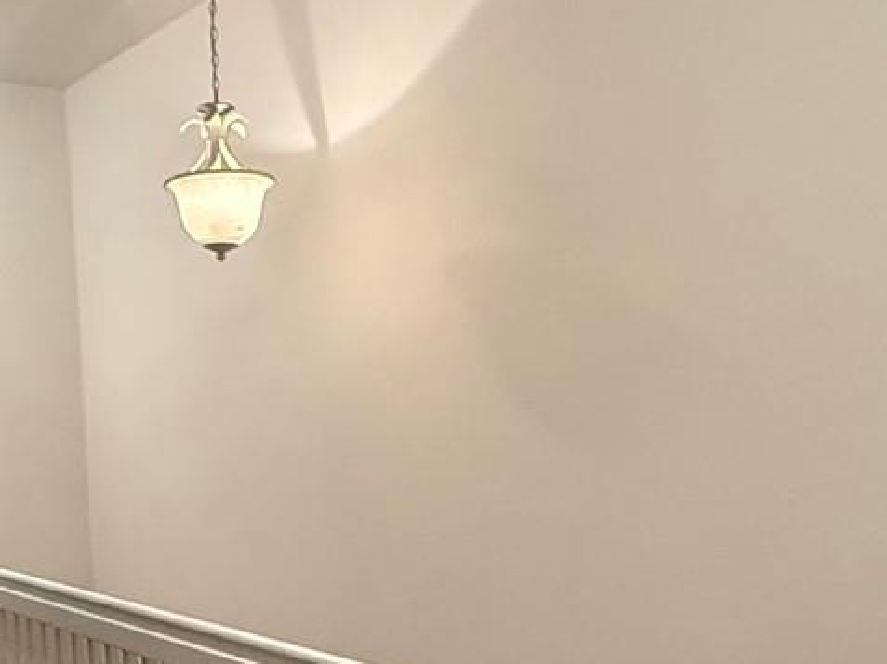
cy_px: 664
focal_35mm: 47
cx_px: 268
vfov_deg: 28.9
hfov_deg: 39.8
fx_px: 1203
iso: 800
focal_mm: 2.22
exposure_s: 1/60
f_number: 2.2
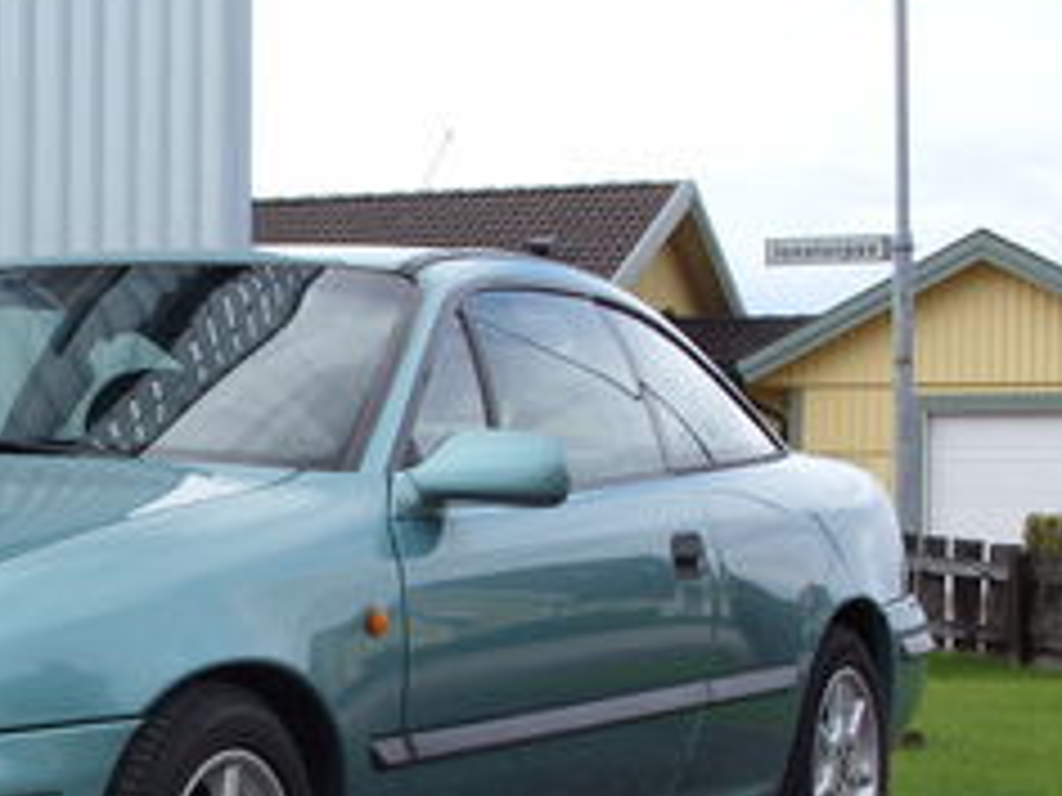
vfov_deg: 14.2
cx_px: -9
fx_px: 3160
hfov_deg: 18.6
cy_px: 724
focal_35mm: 103
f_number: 4.9
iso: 50
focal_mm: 6.3
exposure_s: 1/209
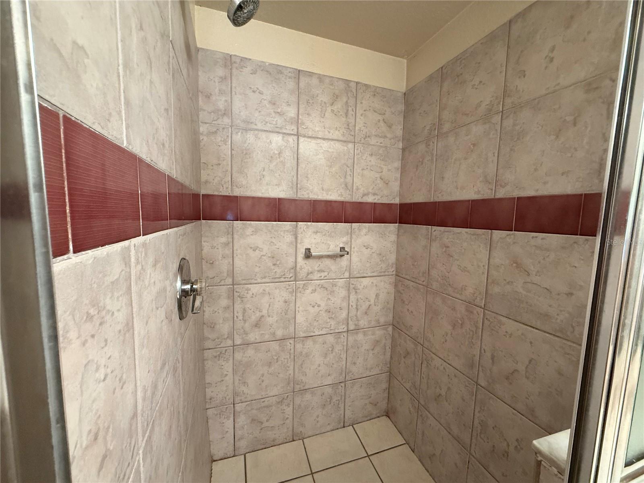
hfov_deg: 102.1
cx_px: 322
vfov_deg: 85.7
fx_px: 260
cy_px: 242
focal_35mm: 14
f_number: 2.2
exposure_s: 1/60
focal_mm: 2.22
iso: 500
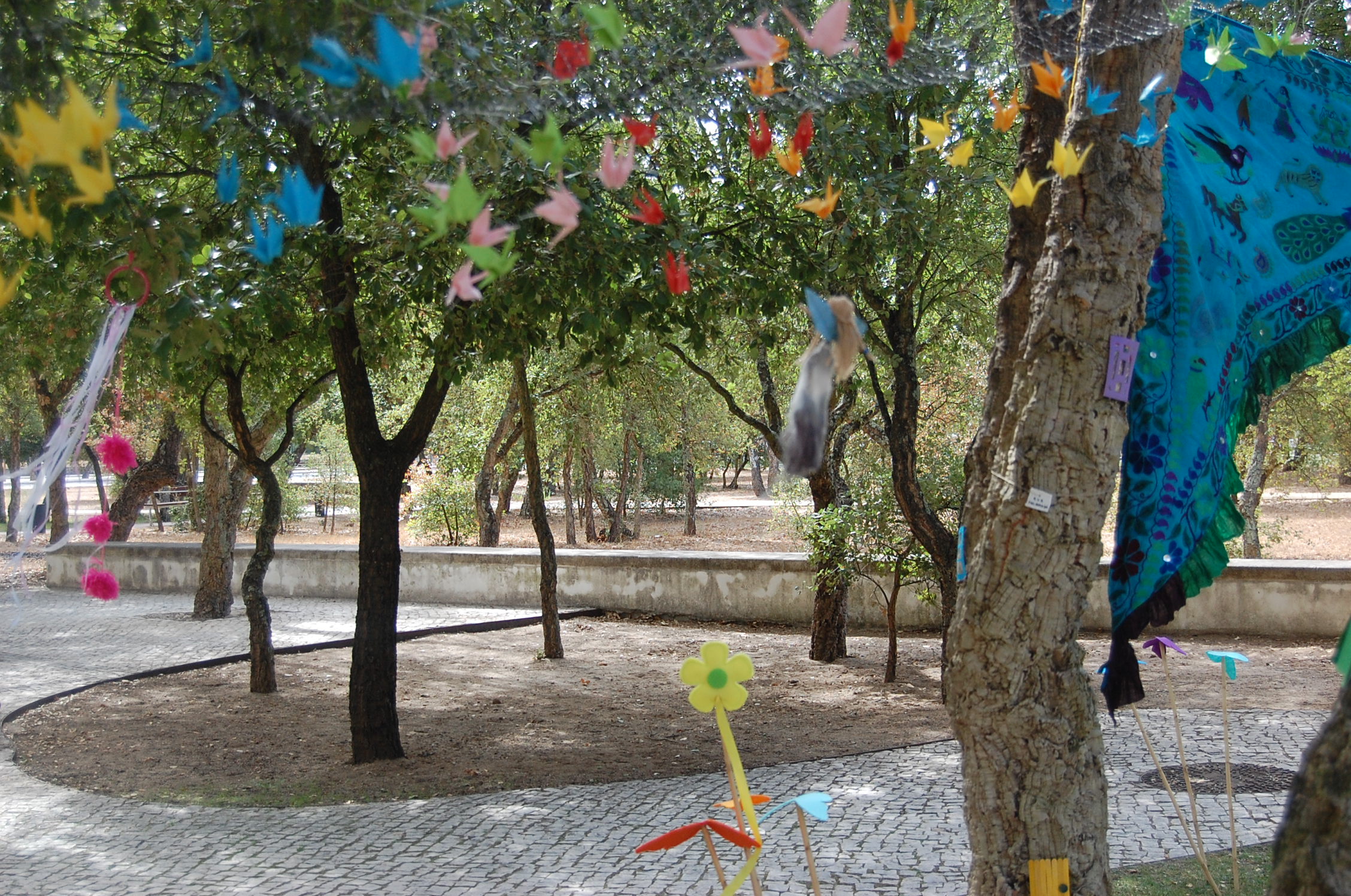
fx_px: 1911
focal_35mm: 51
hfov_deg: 38.9
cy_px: 448
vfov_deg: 26.4
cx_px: 676
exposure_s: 1/500
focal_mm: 34
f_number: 4.5
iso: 500
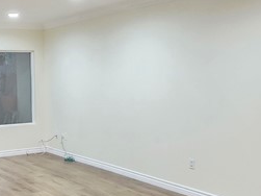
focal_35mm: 53
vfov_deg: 27.5
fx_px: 399
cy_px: 116
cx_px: 34
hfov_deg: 34.5
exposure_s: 1/60
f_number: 1.9
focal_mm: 2.2
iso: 320
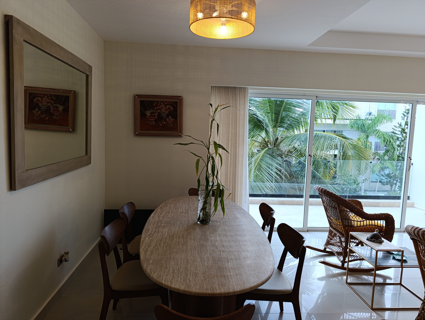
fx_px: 283
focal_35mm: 23
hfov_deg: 73.8
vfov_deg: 59.0
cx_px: 212
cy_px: 160
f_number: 1.6
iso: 250
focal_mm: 6.14
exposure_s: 1/100
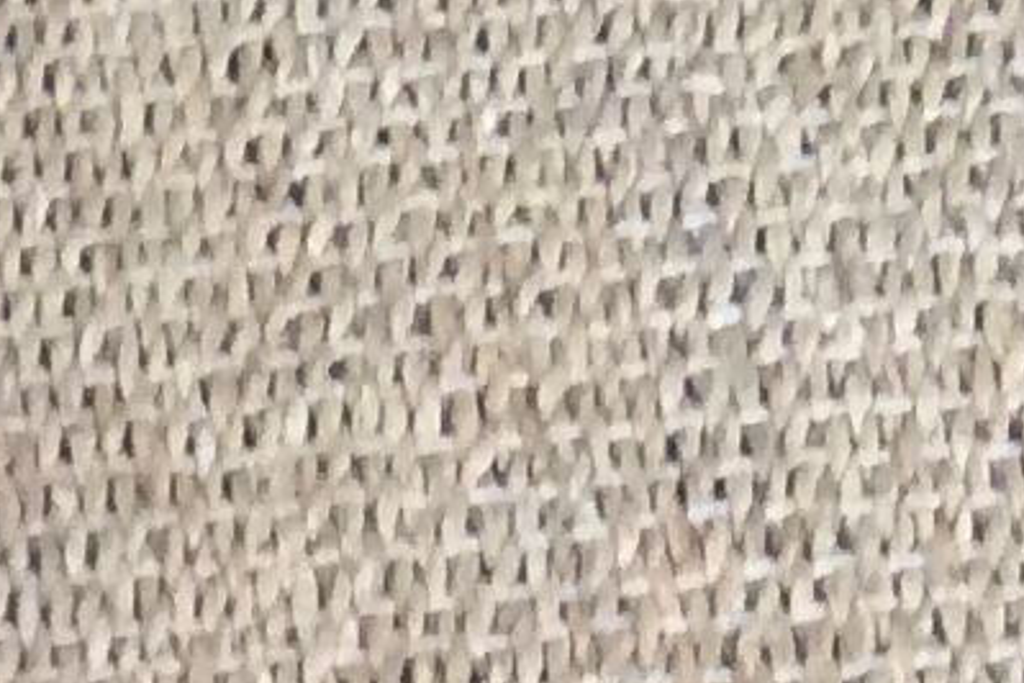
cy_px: 1535
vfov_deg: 6.1
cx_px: -1019
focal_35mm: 216
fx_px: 6144
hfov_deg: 9.0
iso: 200
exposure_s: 1/25
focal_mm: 3.3
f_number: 2.4
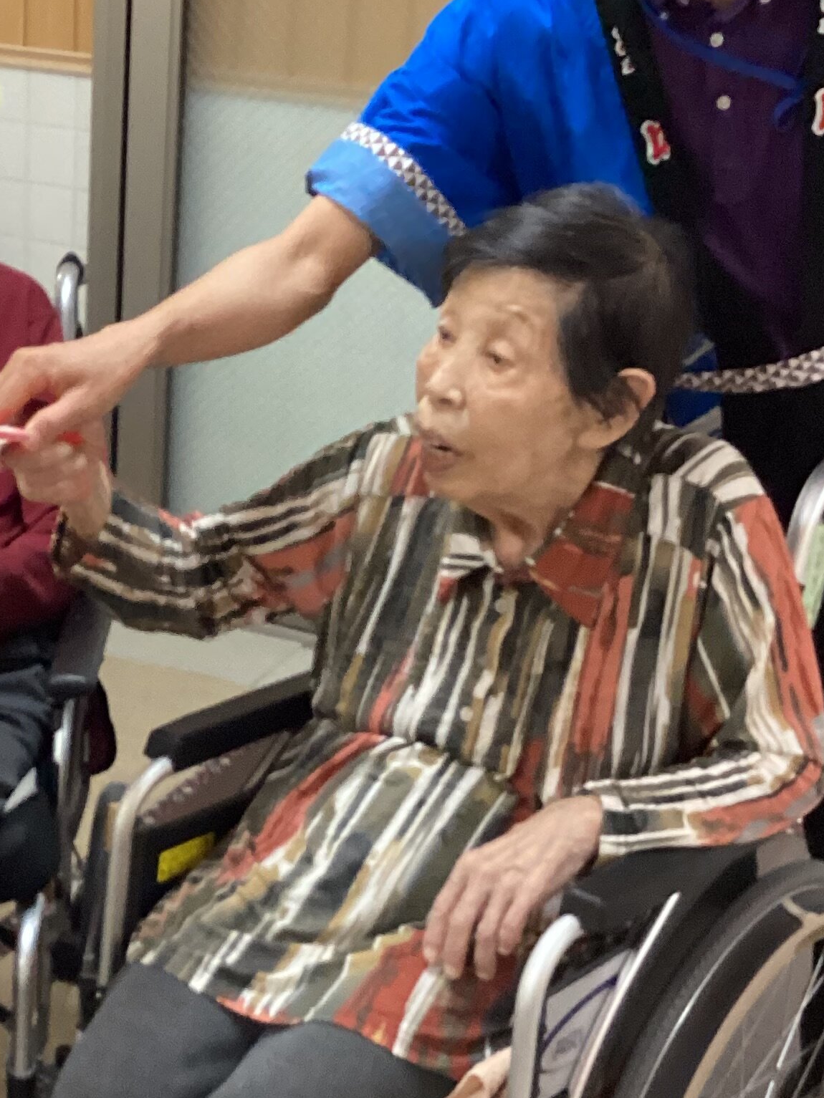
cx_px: 103
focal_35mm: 66
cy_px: 670
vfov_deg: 29.3
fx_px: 2094
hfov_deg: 21.8
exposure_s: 1/40
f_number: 2.4
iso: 320
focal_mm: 3.3
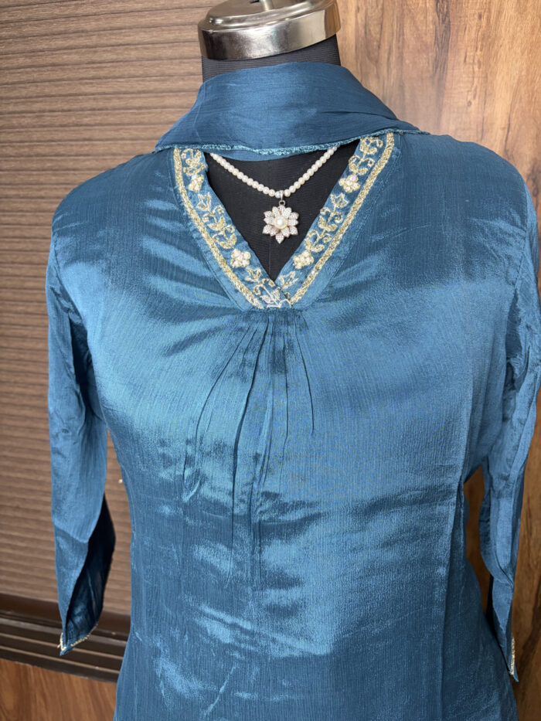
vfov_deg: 67.3
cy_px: 360
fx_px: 542
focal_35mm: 26
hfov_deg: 53.1
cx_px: 270
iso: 160
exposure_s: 1/50
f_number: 1.6
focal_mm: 5.96
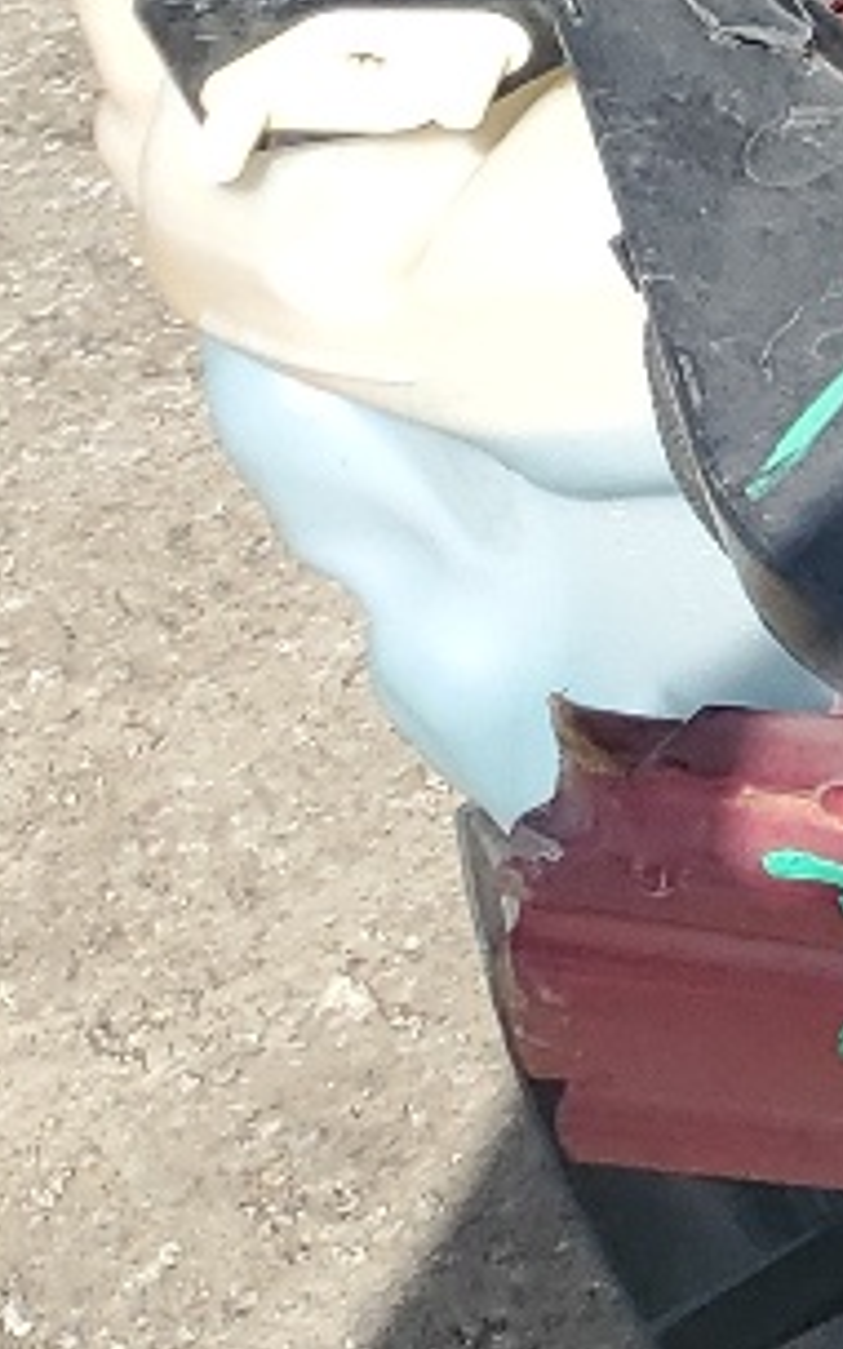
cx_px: 3297
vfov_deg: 13.6
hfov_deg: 7.0
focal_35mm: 145
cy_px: -648
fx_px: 5330
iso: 50
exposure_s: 1/2000
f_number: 1.5
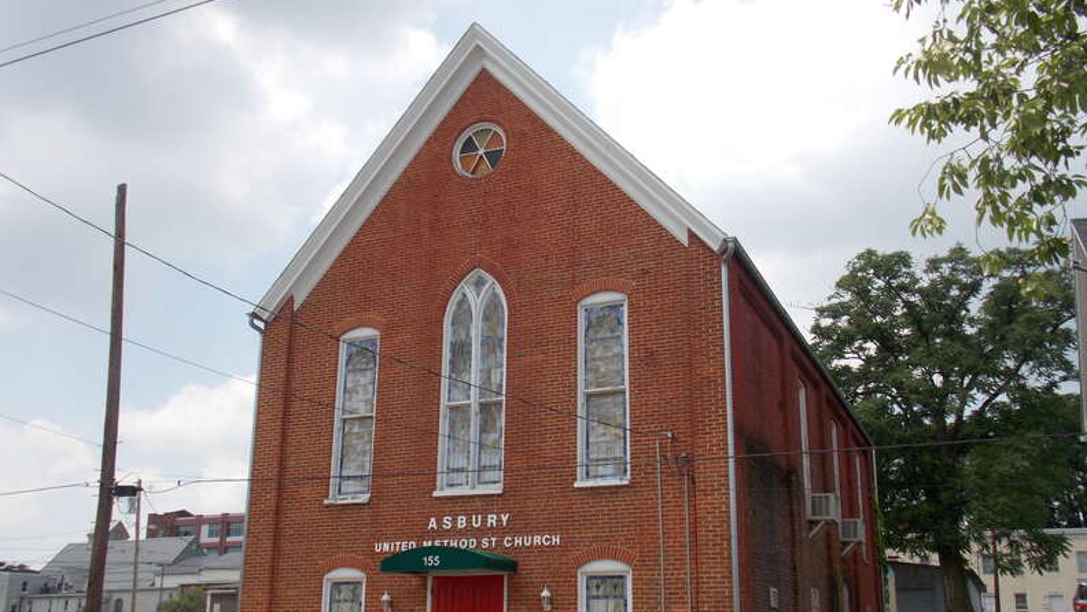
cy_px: 384
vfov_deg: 35.5
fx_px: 951
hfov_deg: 59.5
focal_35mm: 33
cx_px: 548
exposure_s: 1/800
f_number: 3.3
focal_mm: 5.3
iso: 80
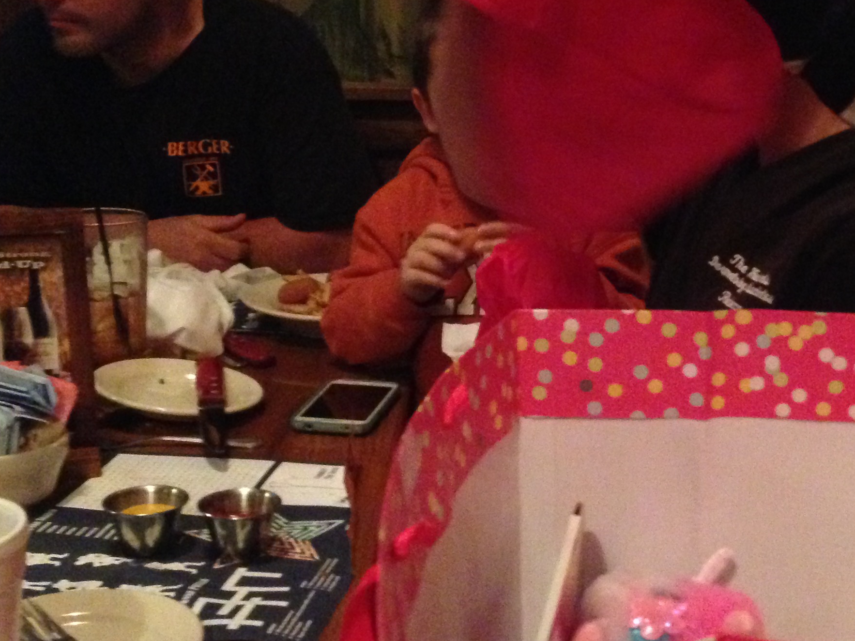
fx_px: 1506
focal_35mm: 61
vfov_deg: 24.0
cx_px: 613
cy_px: 327
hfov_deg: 31.3
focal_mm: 4.12
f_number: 2.4
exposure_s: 1/15
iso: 800
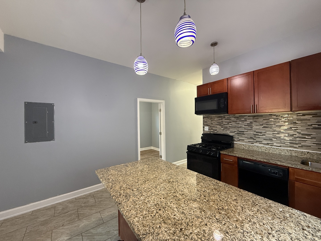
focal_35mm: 14
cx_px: 160
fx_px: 130
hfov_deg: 102.1
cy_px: 120
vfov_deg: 85.7
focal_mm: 2.22
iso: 400
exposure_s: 1/60
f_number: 2.2
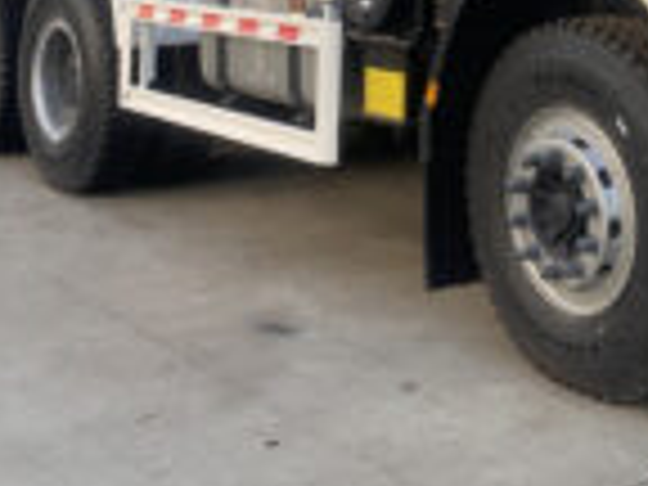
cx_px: 567
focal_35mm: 72
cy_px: -135
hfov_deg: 26.3
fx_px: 1348
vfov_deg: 19.0
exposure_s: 1/382
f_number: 1.8
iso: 25
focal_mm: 4.25
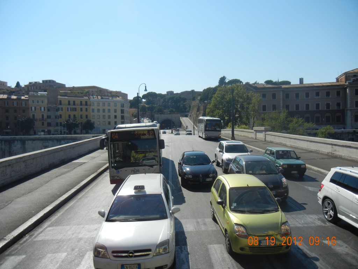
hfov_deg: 60.0
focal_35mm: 30
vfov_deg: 46.8
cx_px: 179
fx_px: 310
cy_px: 134
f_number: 7
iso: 160
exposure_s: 1/542
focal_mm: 5.4
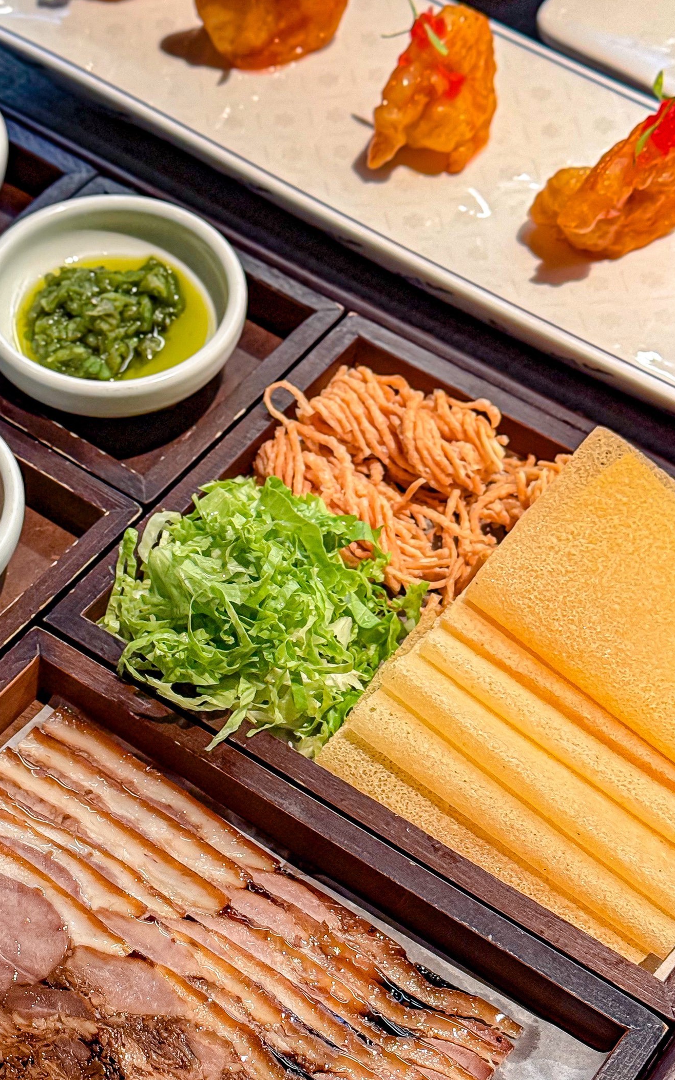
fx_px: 1943
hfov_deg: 19.6
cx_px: 187
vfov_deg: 31.0
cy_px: 665
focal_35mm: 66
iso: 320
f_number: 1.8
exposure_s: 1/40
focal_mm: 6.76
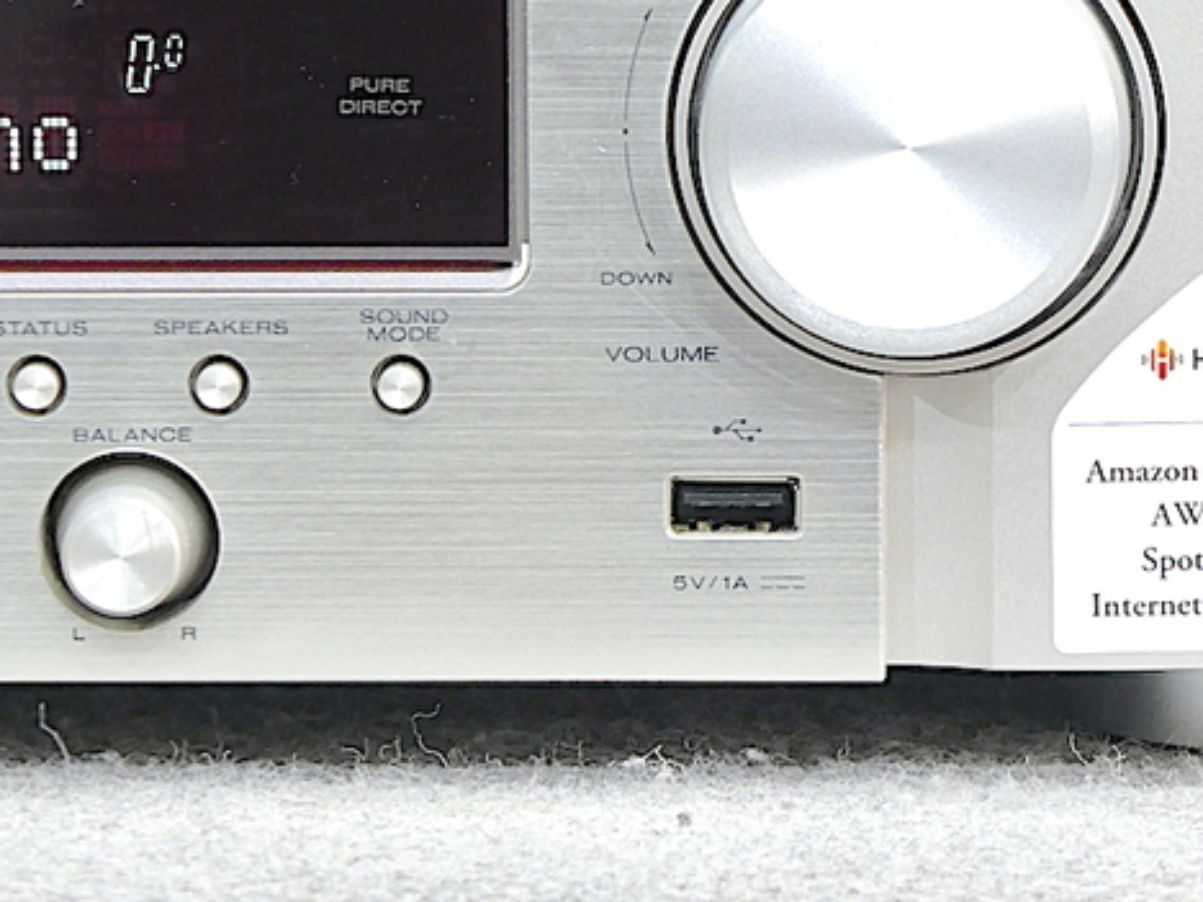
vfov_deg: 3.4
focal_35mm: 439
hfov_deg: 4.5
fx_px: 15256
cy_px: 270
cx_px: 730
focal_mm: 38.4
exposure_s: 1/5
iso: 200
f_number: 5.6
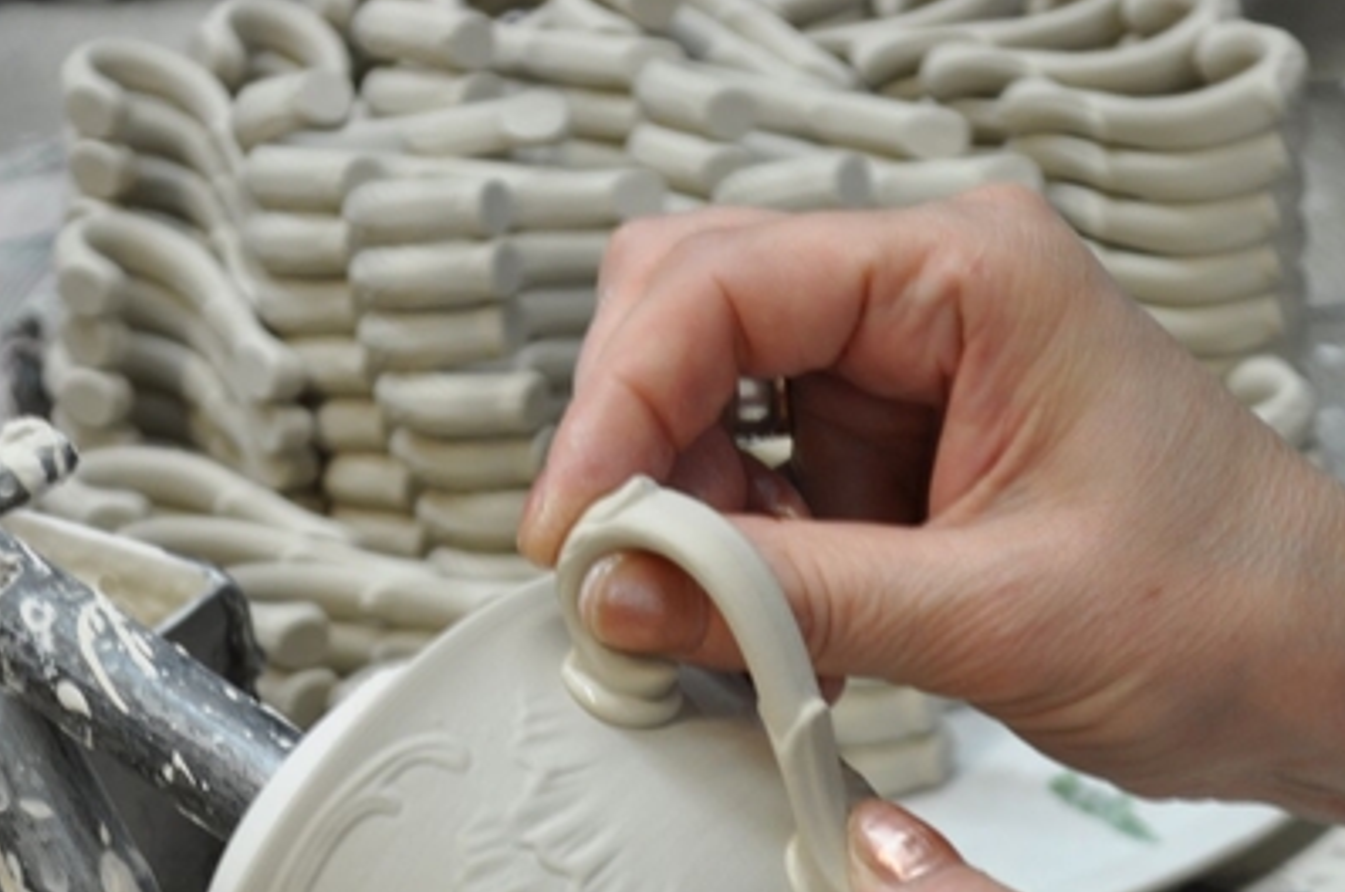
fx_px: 5704
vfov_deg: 8.9
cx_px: 708
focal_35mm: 153
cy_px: 688
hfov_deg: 13.4
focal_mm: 55
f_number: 5.6
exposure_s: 1/15
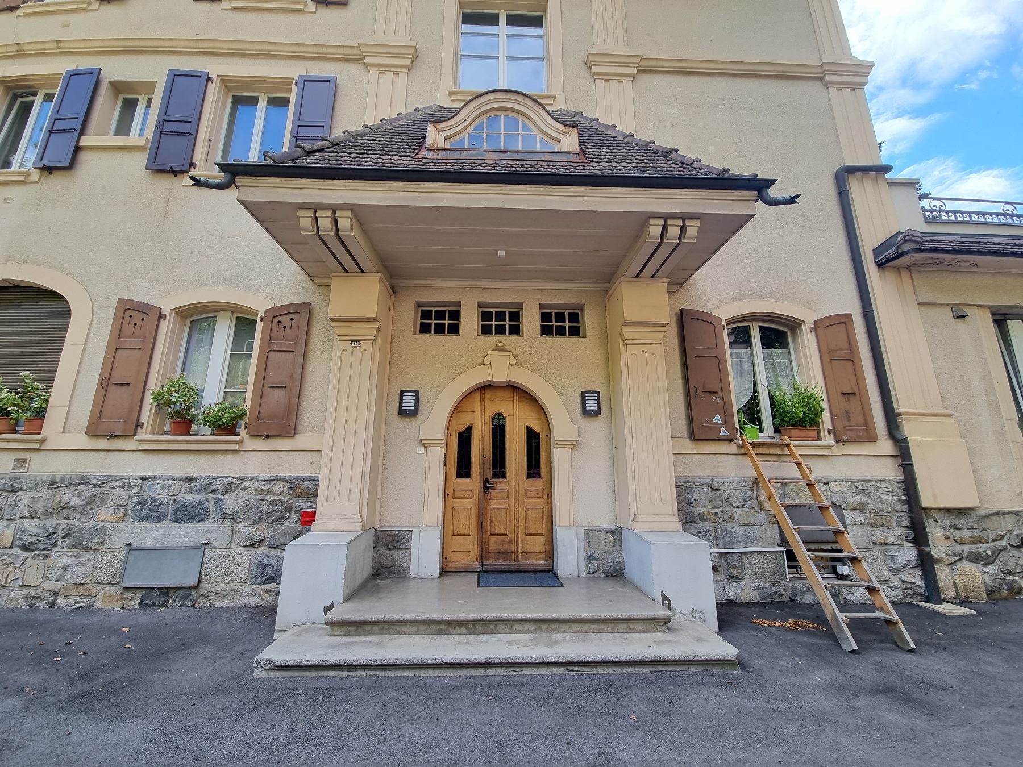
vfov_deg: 89.9
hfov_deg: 106.2
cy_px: 384
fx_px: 384
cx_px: 512
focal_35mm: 13
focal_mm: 2.2
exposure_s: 1/146
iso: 50
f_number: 2.2
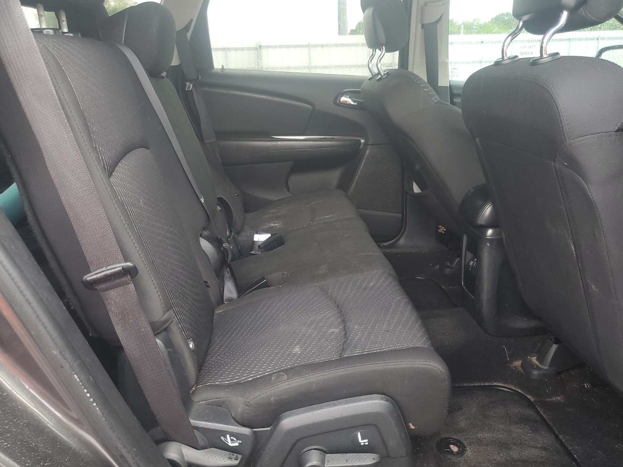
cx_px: 313
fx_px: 486
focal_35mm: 27
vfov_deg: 51.4
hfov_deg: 65.3
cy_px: 226
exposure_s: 1/120
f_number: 1.5
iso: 61
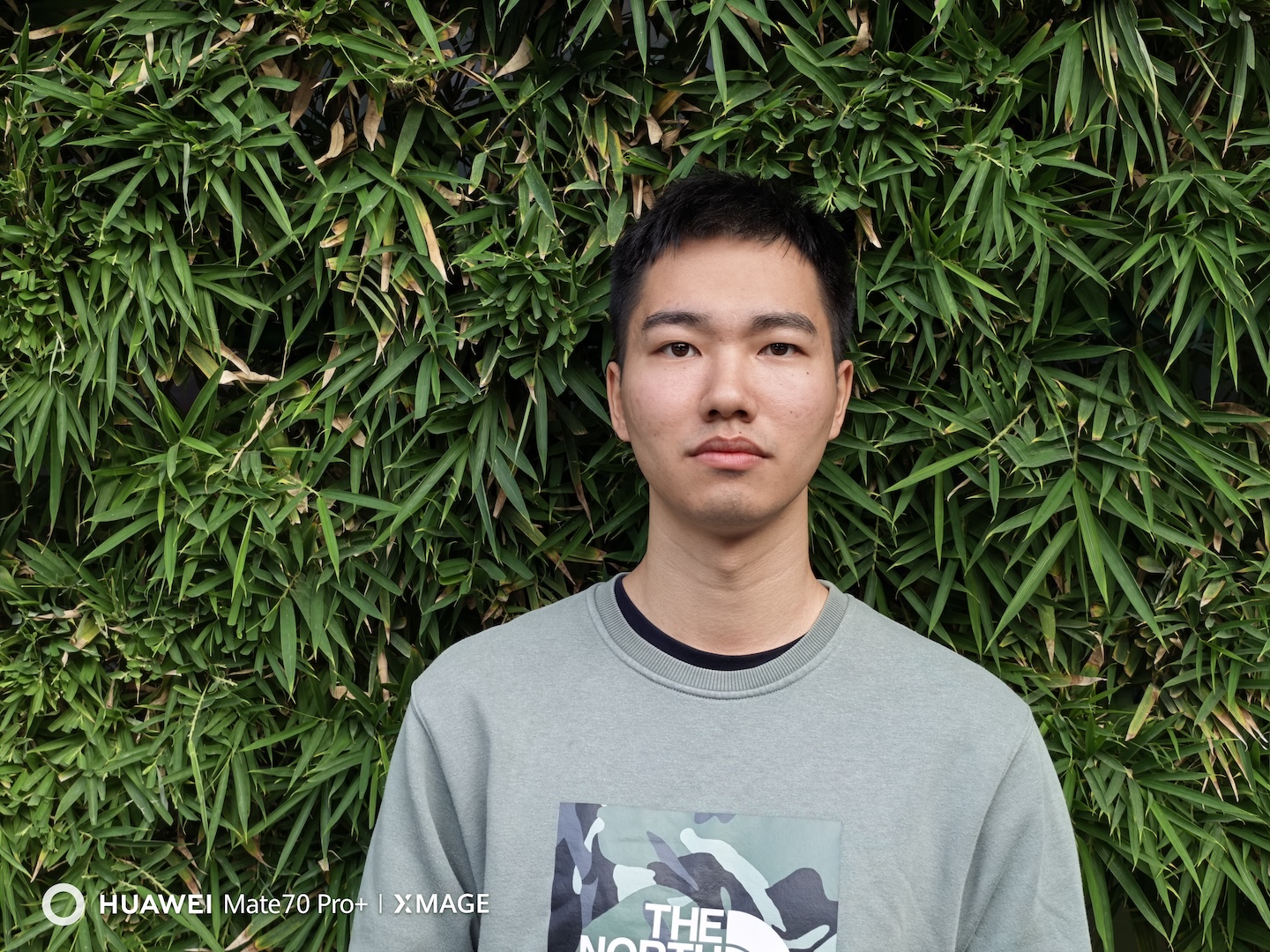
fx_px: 1761
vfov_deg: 30.3
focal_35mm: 48
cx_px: 635
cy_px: 476
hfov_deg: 39.7
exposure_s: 1/162
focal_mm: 6.98
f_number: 2
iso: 50
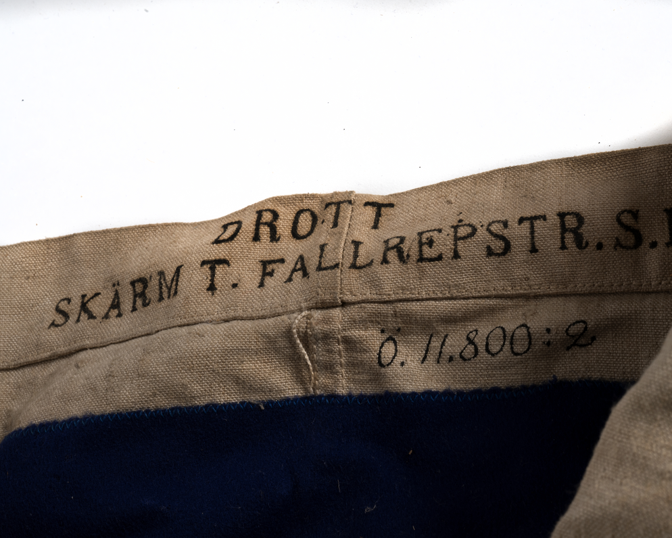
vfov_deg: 22.5
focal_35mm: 68
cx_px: 347
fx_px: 1352
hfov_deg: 27.9
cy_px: 269
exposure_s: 1/125
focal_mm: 60
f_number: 22
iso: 100
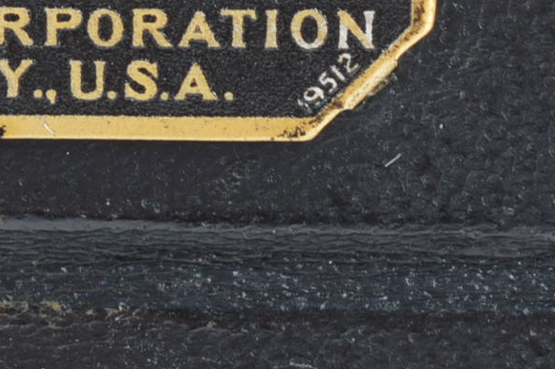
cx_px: -327
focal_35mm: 422
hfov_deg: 4.9
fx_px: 6490
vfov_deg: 3.2
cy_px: -294
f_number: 11
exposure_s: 1/100
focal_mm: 55
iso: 100
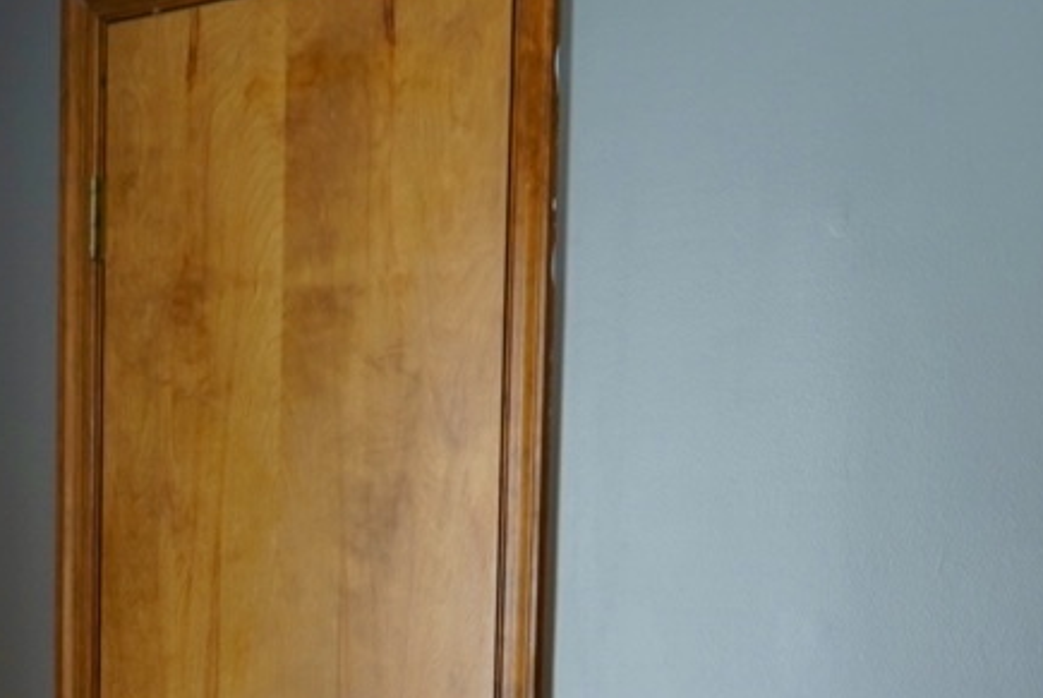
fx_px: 3016
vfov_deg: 12.6
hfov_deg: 18.9
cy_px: 1039
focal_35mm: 104
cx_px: -91
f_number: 4
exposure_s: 1/60
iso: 500
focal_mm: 28
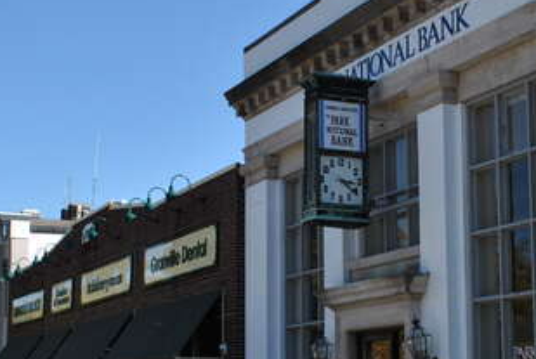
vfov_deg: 19.5
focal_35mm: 70
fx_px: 1044
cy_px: 232
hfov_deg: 28.7
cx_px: 342
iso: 100
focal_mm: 18
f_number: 8
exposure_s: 1/250
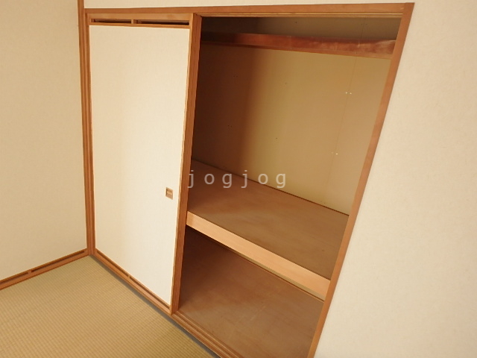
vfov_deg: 63.4
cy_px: 179
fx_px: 289
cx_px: 238
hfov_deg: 79.0
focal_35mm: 21
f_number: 3.5
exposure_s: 1/60
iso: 125
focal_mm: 3.7
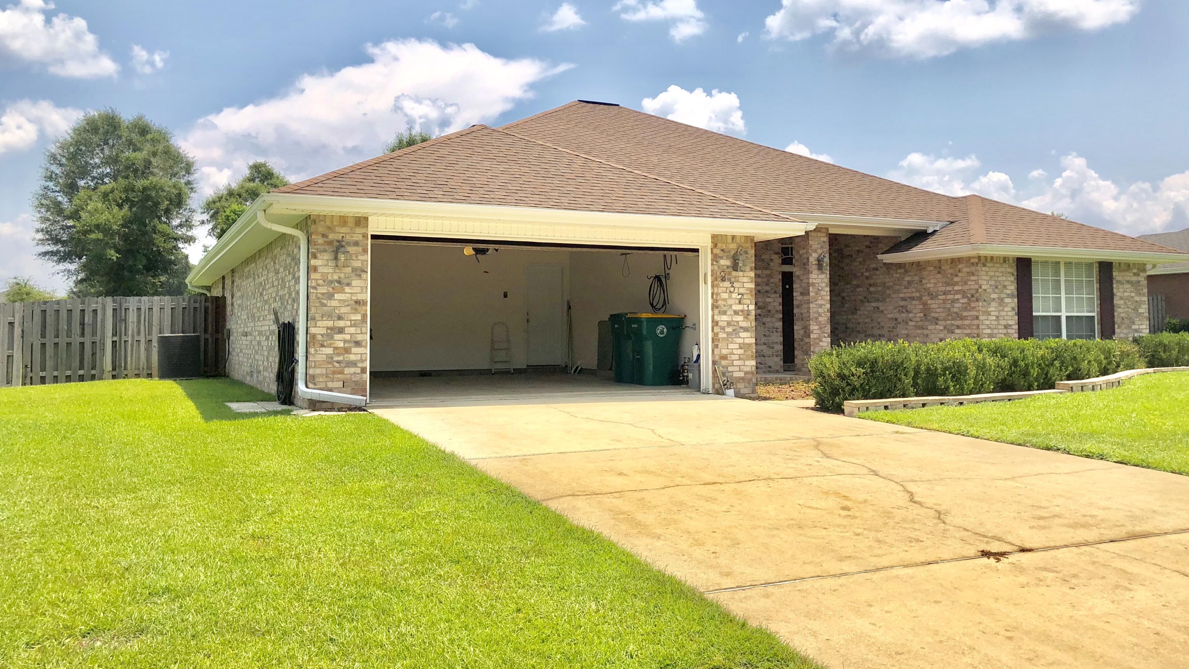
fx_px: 977
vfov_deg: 37.7
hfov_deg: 62.6
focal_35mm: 31
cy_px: 288
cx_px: 602
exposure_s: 1/3205
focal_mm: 3.99
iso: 25
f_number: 1.8
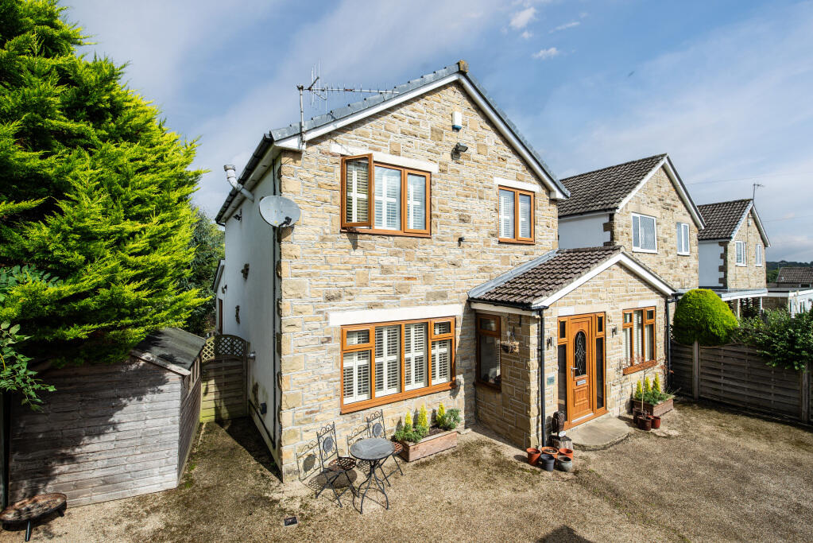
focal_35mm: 15
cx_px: 406
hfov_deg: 100.4
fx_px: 339
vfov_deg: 77.4
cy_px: 272
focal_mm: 15
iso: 160
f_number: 8
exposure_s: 1/400
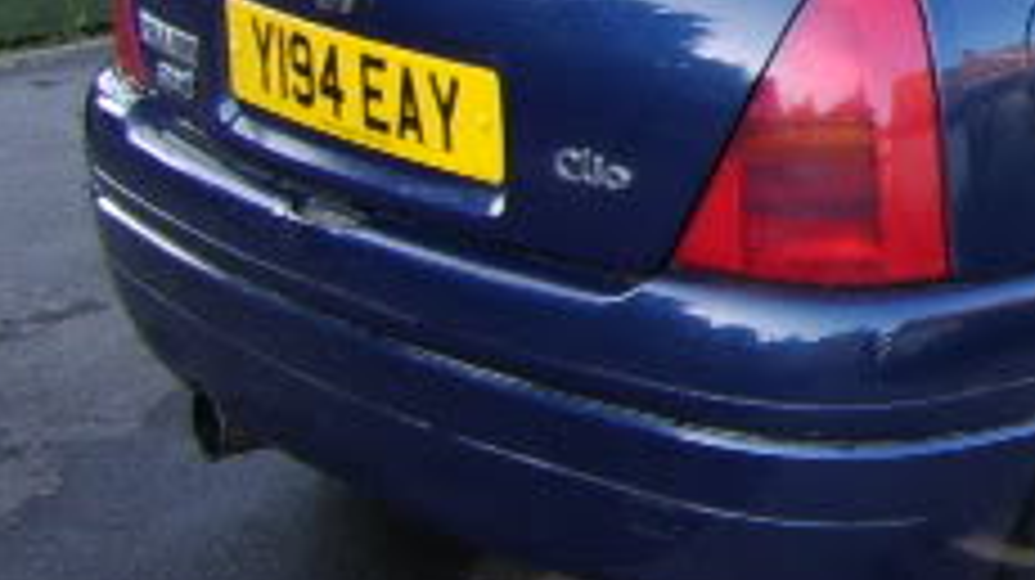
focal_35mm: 94
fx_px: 2578
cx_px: 1323
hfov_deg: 20.8
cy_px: -112
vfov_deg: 12.5
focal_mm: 8.13
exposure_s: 1/54
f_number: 2.7
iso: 71
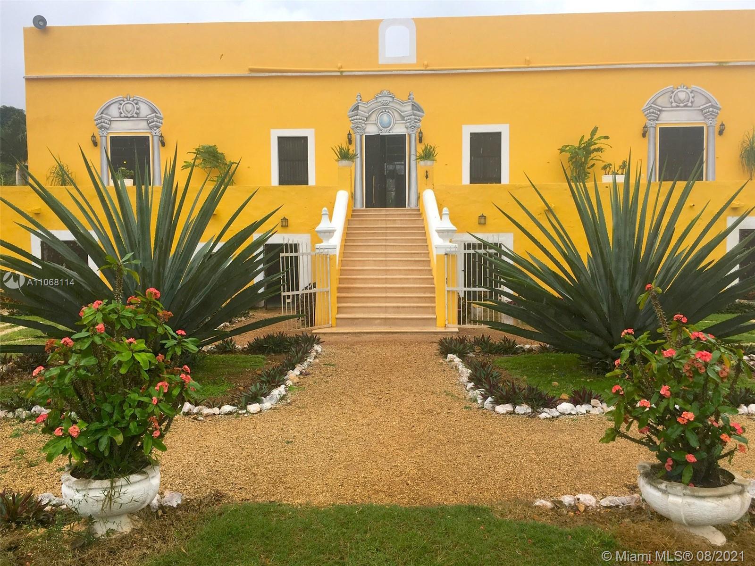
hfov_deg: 61.7
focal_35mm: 29
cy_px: 283
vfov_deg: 48.2
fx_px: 633
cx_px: 378
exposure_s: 1/793
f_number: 2.2
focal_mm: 4.15
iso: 25
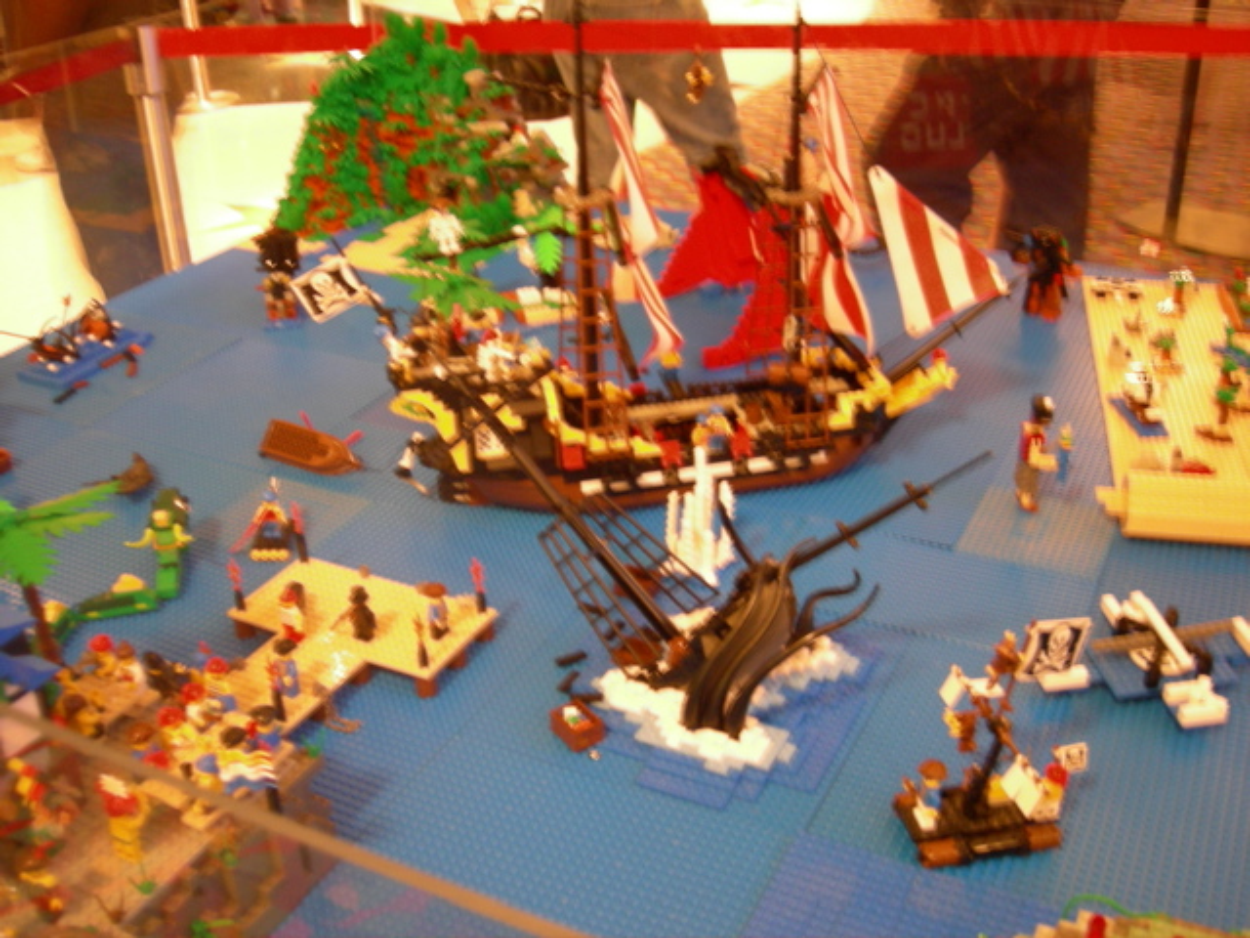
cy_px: 469
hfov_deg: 51.4
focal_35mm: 36
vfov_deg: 39.7
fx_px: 1300
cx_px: 625
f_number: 2.7
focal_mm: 7.5
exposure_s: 1/1.1
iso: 200
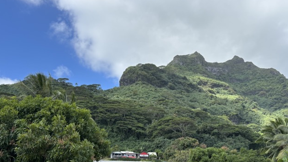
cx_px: 145
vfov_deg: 39.9
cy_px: 104
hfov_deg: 66.0
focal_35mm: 29
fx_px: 222
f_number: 1.6
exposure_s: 1/2513
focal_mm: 5.96
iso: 50
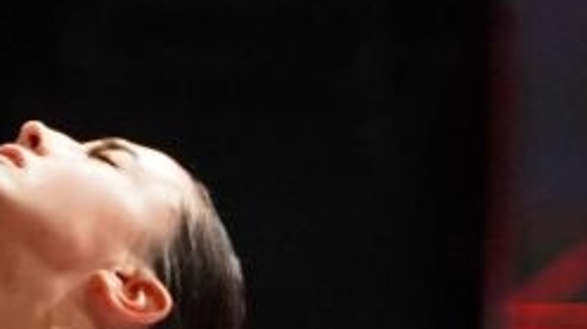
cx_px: -490
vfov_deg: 1.1
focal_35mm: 1112
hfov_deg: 1.9
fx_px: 17293
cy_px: 781
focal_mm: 146
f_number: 2.8
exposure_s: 1/500
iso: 3200
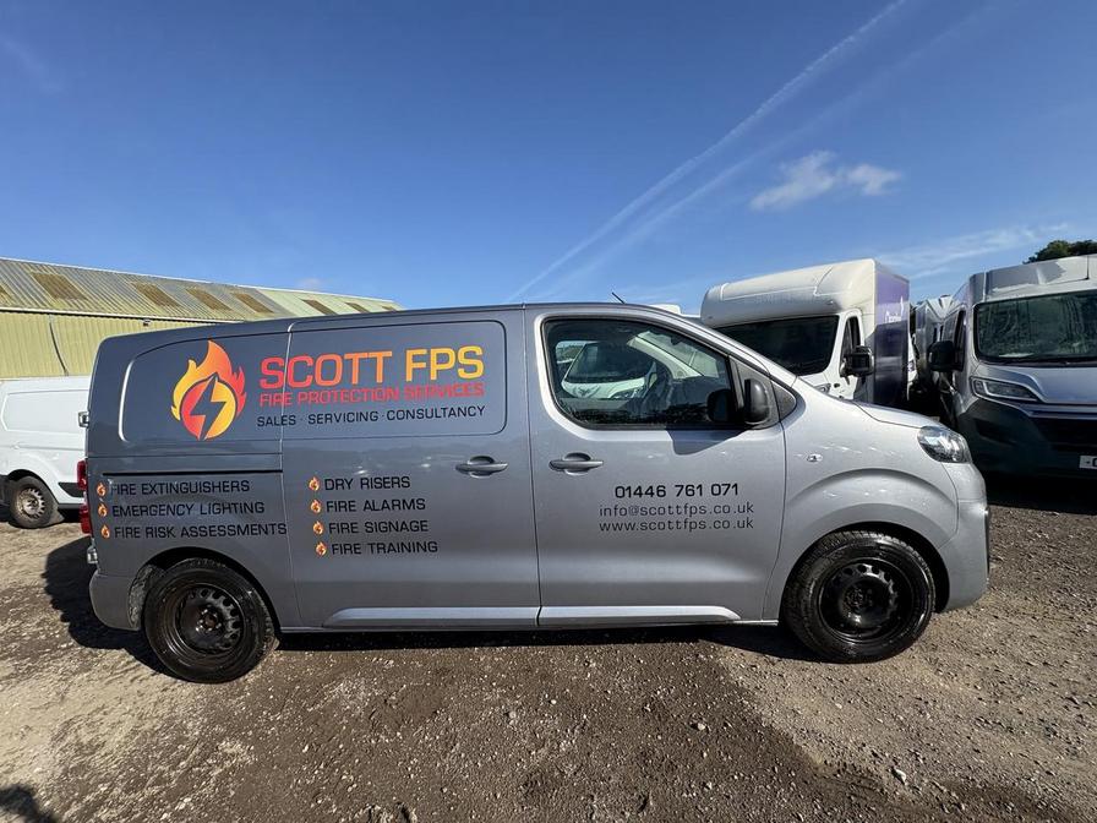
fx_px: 444
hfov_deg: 102.1
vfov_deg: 85.7
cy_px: 412
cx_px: 548
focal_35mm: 14
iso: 50
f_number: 2.2
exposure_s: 1/1395
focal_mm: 2.22
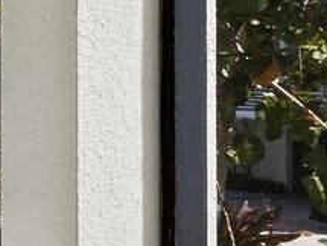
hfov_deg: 13.3
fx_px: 984
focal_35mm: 104
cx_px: -484
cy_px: 59
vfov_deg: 14.2
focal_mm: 7
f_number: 11
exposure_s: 1/30
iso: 400
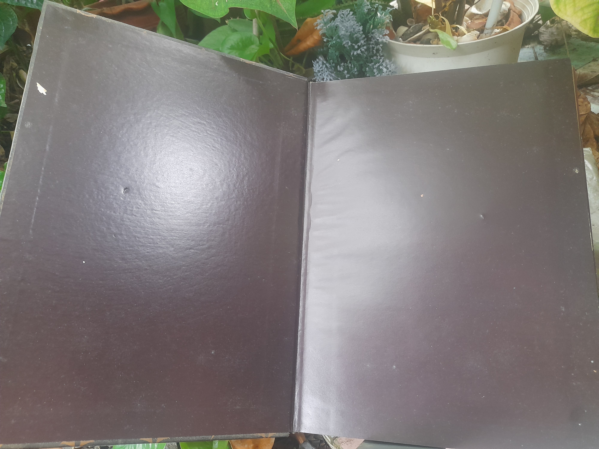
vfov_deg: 54.9
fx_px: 433
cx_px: 300
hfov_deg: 69.4
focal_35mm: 25
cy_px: 224
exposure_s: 1/33
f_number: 2
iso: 320
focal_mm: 4.6
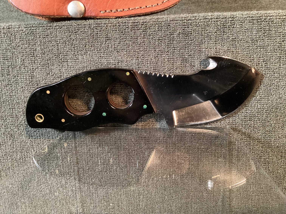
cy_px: 107
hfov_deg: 58.3
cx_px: 143
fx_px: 256
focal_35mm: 31
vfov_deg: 45.4
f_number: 2.4
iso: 640
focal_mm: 3.3
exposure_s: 1/30
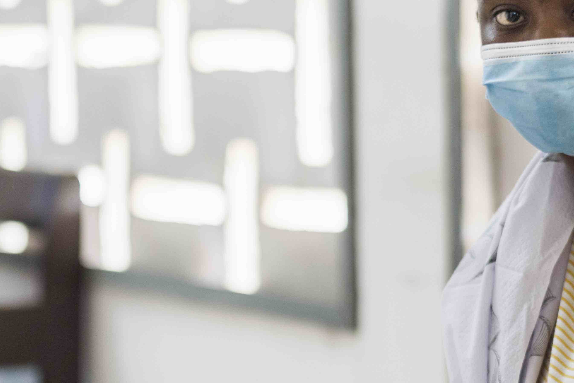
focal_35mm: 148
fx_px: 2360
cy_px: 224
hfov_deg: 13.8
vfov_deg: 9.3
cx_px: 436
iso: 400
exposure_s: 1/200
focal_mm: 50
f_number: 1.4
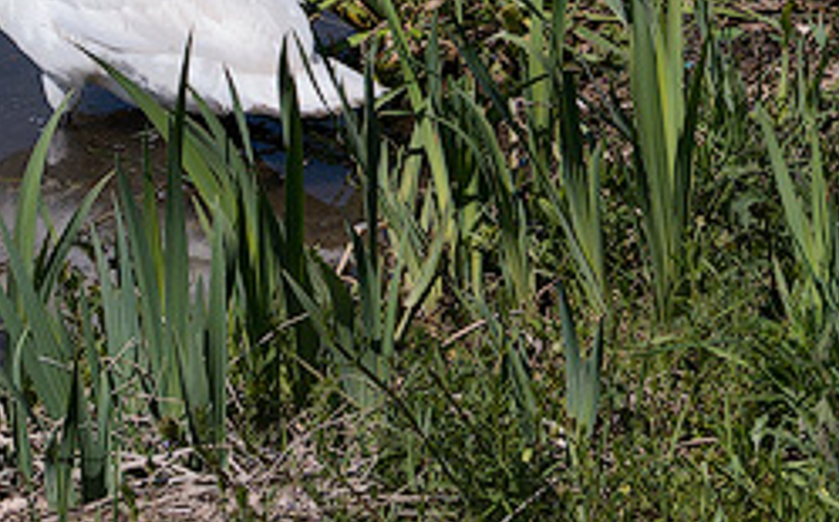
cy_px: -480
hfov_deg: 10.8
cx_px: 674
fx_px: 4408
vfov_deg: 6.6
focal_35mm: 193
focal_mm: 30
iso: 200
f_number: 8
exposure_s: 1/1000
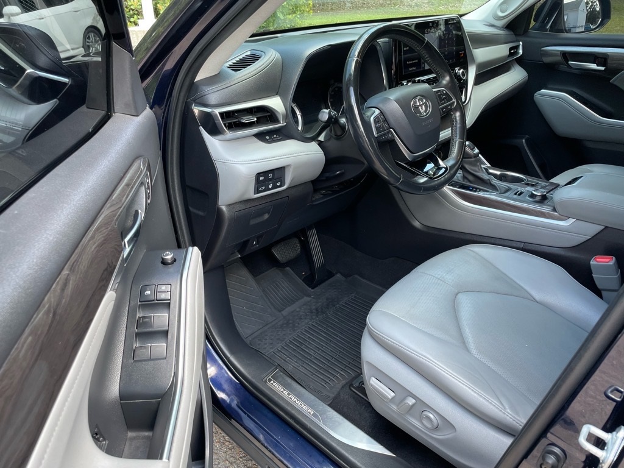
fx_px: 469
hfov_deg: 67.3
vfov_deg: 53.1
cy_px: 234
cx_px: 312
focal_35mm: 26
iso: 80
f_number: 1.6
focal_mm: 4.2
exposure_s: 1/121
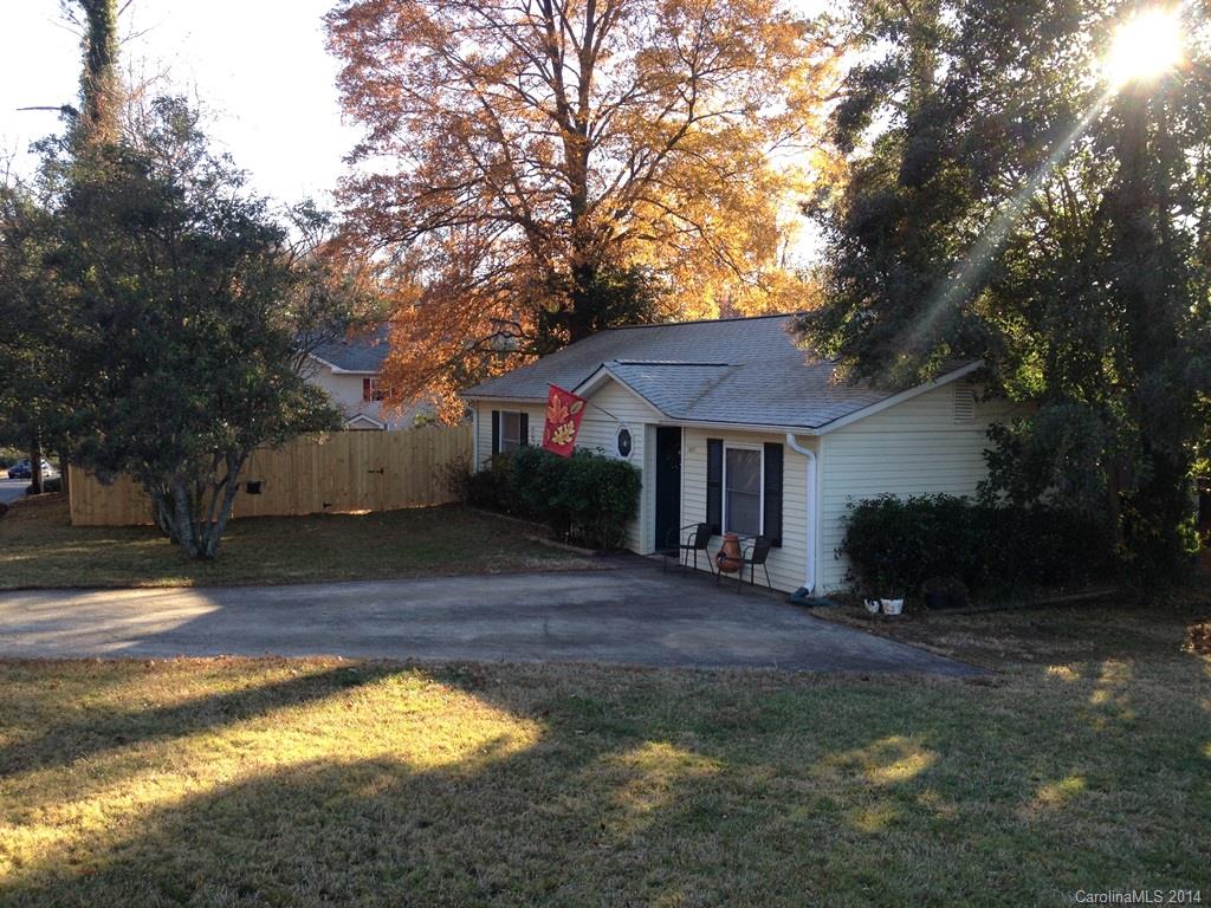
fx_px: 1224
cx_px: 606
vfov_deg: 40.7
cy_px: 454
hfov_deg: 52.6
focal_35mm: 35
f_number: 2.4
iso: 50
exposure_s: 1/202
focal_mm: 4.28
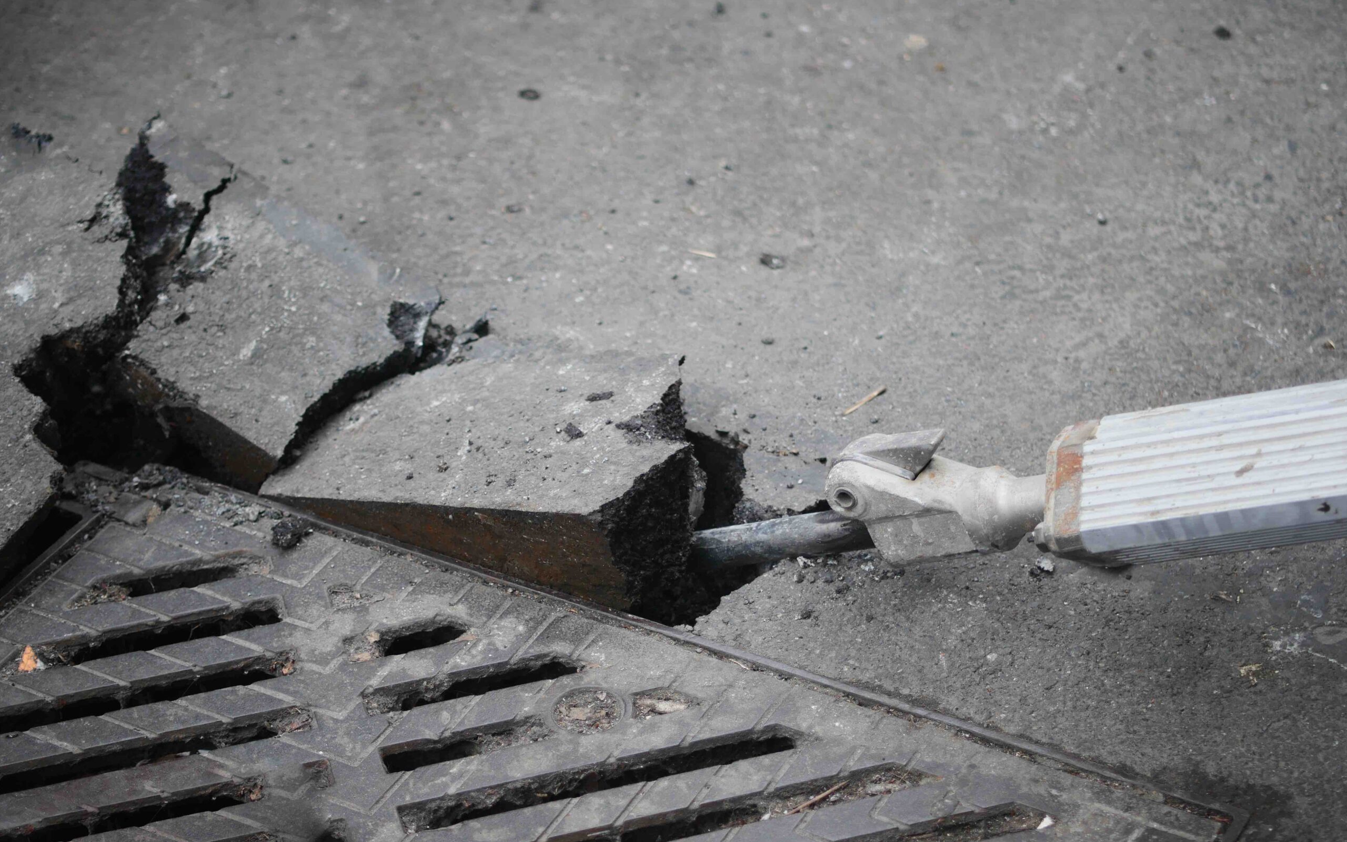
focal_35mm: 91
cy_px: 419
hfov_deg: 22.8
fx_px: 3341
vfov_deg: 14.4
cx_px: 675
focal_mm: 43
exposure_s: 1/640
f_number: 1.8
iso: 200
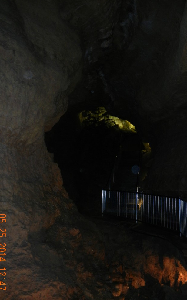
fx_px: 269
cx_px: 94
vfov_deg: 58.1
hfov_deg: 38.3
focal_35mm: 33
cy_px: 154
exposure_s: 1/30
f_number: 3.5
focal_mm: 5.4
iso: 400
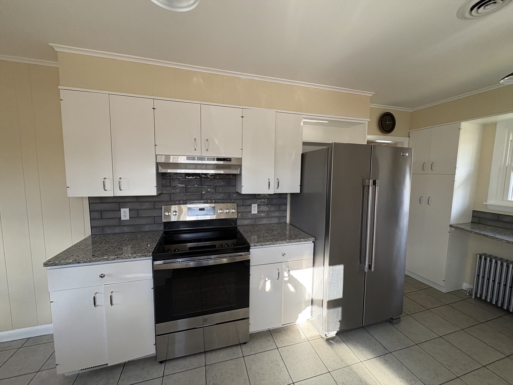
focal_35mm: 14
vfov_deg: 85.7
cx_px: 256
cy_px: 192
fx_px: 207
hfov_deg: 102.1
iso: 250
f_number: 2.2
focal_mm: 2.22
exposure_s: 1/85
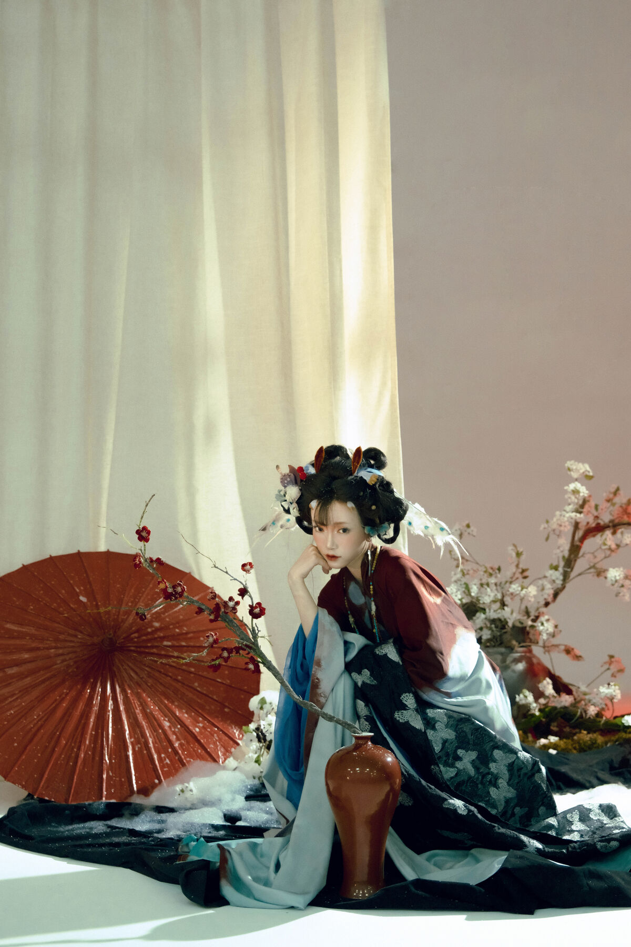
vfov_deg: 39.6
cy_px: 474
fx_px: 1314
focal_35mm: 50
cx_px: 316
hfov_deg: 27.0
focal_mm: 33.2
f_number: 2.8
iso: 2000
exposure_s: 1/250
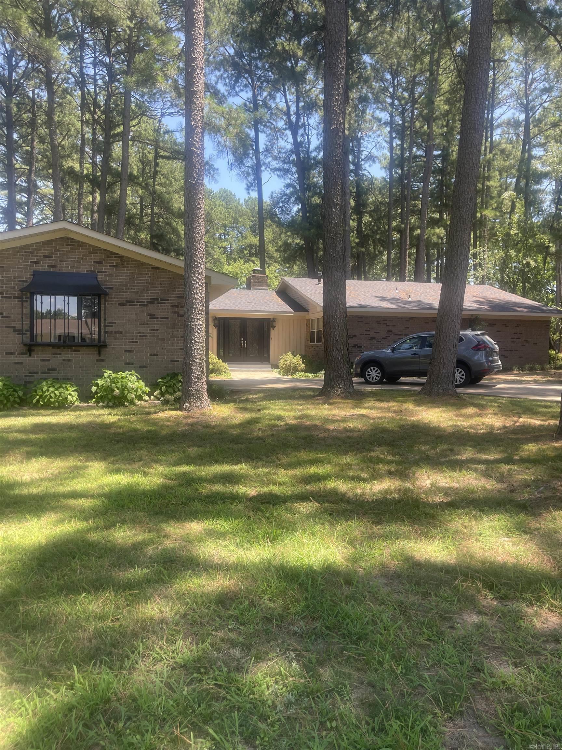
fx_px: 541
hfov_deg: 54.9
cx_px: 281
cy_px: 375
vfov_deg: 69.4
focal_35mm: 25
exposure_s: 1/443
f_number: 1.6
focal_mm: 5.1
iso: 32
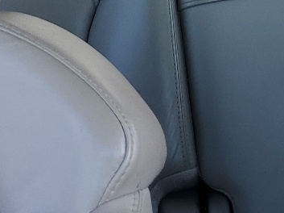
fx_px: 967
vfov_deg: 11.6
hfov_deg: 16.3
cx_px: 290
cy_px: -168
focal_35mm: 118
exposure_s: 1/125
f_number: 1.5
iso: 50
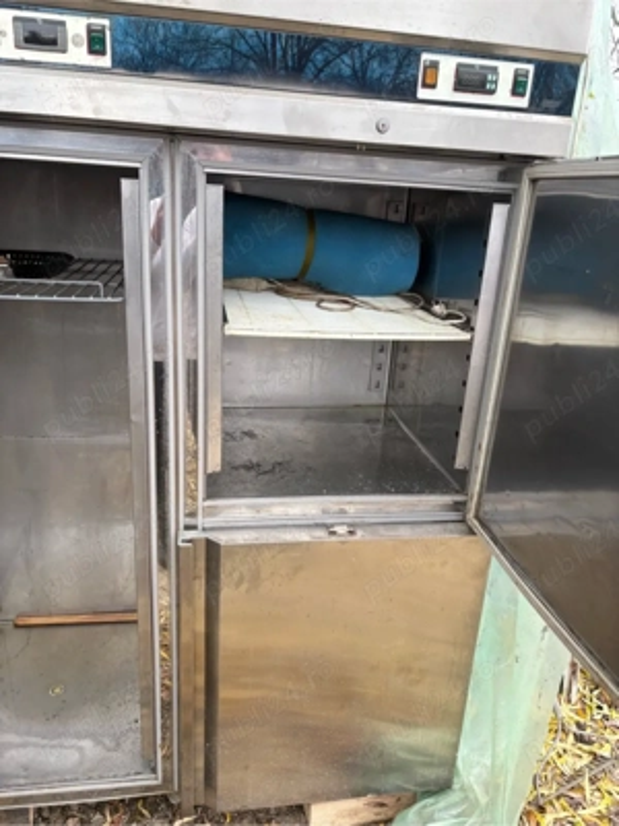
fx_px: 620
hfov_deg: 53.1
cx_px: 310
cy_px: 413
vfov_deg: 67.3
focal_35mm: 26
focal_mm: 5.96
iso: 40
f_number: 1.6
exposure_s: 1/122
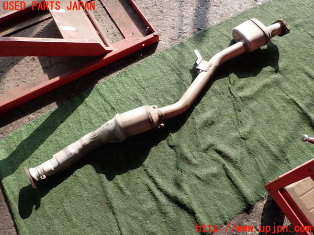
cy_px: 118
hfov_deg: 69.4
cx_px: 157
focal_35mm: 25
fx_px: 227
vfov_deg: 54.9
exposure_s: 1/320
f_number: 2.8
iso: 100
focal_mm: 4.5
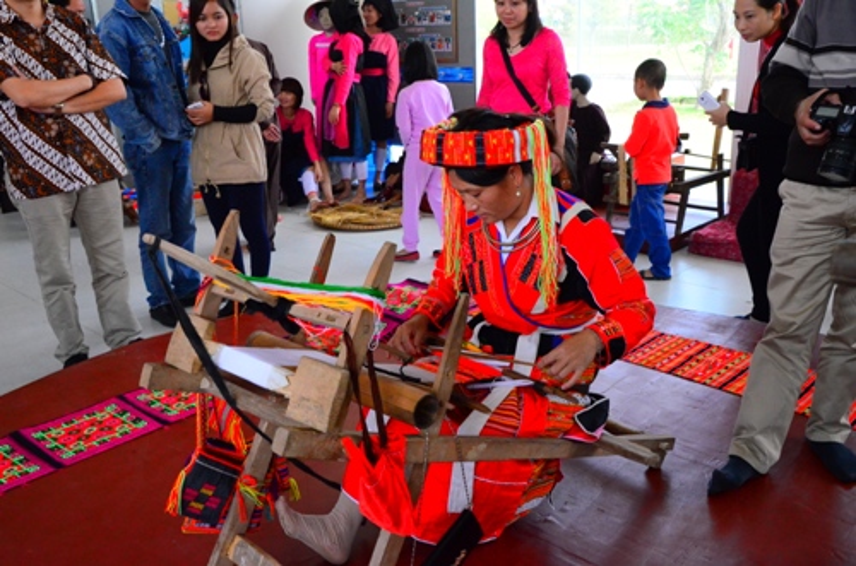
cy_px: 283
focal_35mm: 33
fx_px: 783
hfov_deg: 57.3
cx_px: 428
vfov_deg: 39.8
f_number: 6.7
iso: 3600
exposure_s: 1/1000
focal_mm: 22
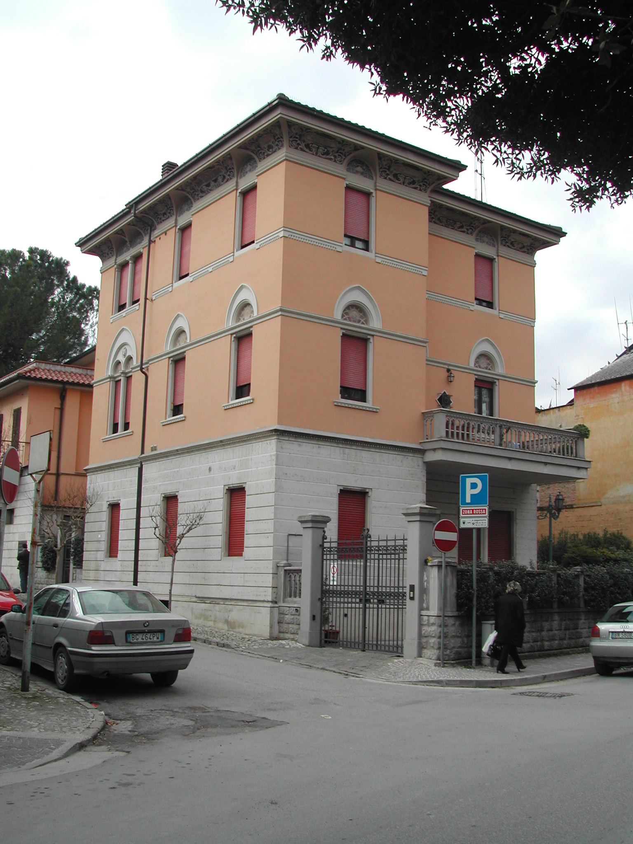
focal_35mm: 38
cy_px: 422
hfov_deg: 37.7
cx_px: 316
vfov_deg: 49.0
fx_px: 927
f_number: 7.6
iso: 100
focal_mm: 8
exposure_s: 1/100
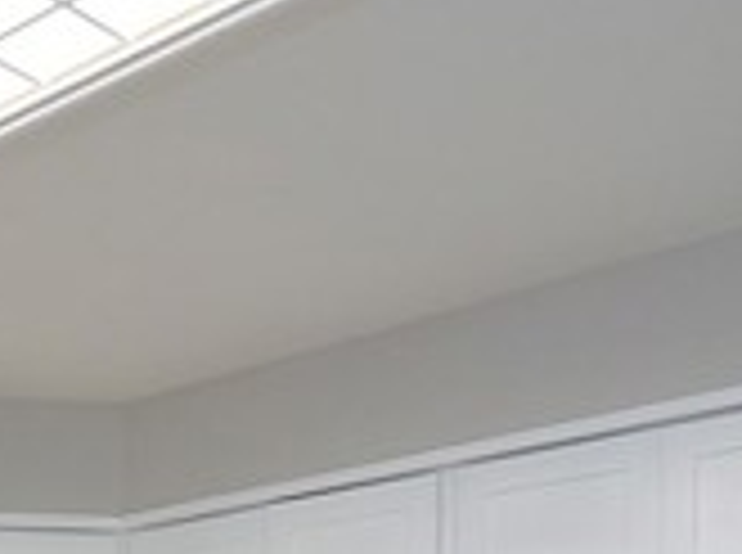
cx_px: 112
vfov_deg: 18.0
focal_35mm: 70
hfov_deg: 27.1
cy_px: 901
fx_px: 1497
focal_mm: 9
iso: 2500
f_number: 8
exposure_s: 1/80
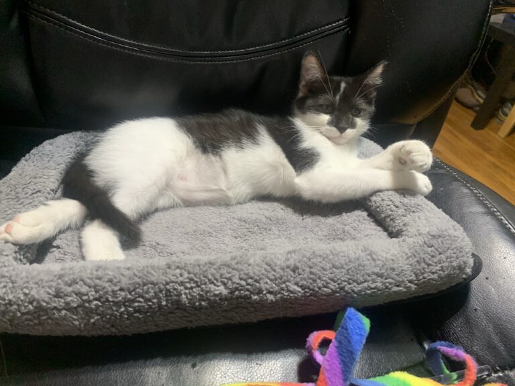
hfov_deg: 67.3
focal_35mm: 26
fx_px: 387
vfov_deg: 53.1
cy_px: 193
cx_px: 258
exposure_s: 1/60
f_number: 1.8
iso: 320
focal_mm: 4.25
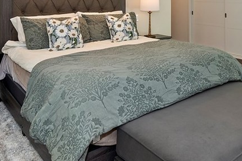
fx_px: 242
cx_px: 134
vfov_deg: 33.3
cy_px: -6
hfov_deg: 53.0
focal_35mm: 36
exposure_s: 1/30
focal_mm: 10
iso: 400
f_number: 8
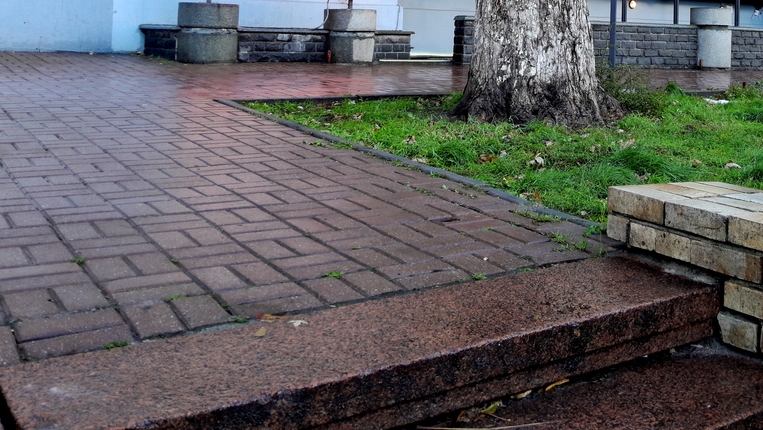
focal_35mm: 43
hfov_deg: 46.0
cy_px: -1
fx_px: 870
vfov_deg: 26.2
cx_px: 554
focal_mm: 3.98
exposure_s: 1/50
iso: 25
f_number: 1.8
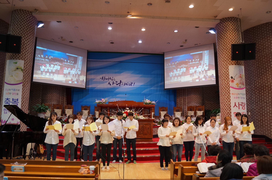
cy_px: 90
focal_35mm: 27
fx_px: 204
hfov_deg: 67.5
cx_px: 136
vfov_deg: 47.8
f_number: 4
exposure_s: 1/60
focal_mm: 18
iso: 500
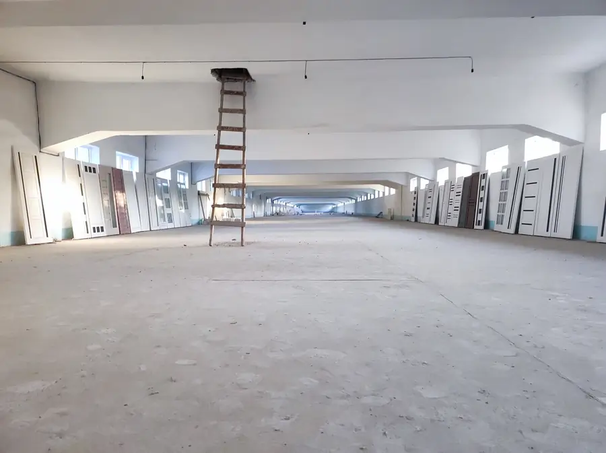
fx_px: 437
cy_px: 226
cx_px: 303
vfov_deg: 54.8
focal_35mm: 25
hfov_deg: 69.4
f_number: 1.79
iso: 1004
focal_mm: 4.7
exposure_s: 1/30
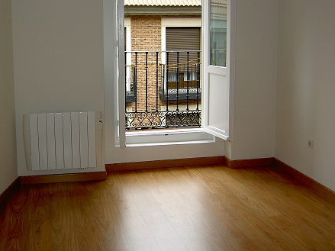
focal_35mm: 44
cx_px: 157
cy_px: 89
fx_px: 426
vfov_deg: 32.7
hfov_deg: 42.9
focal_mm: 5.6
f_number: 2.8
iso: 50
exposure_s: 1/80
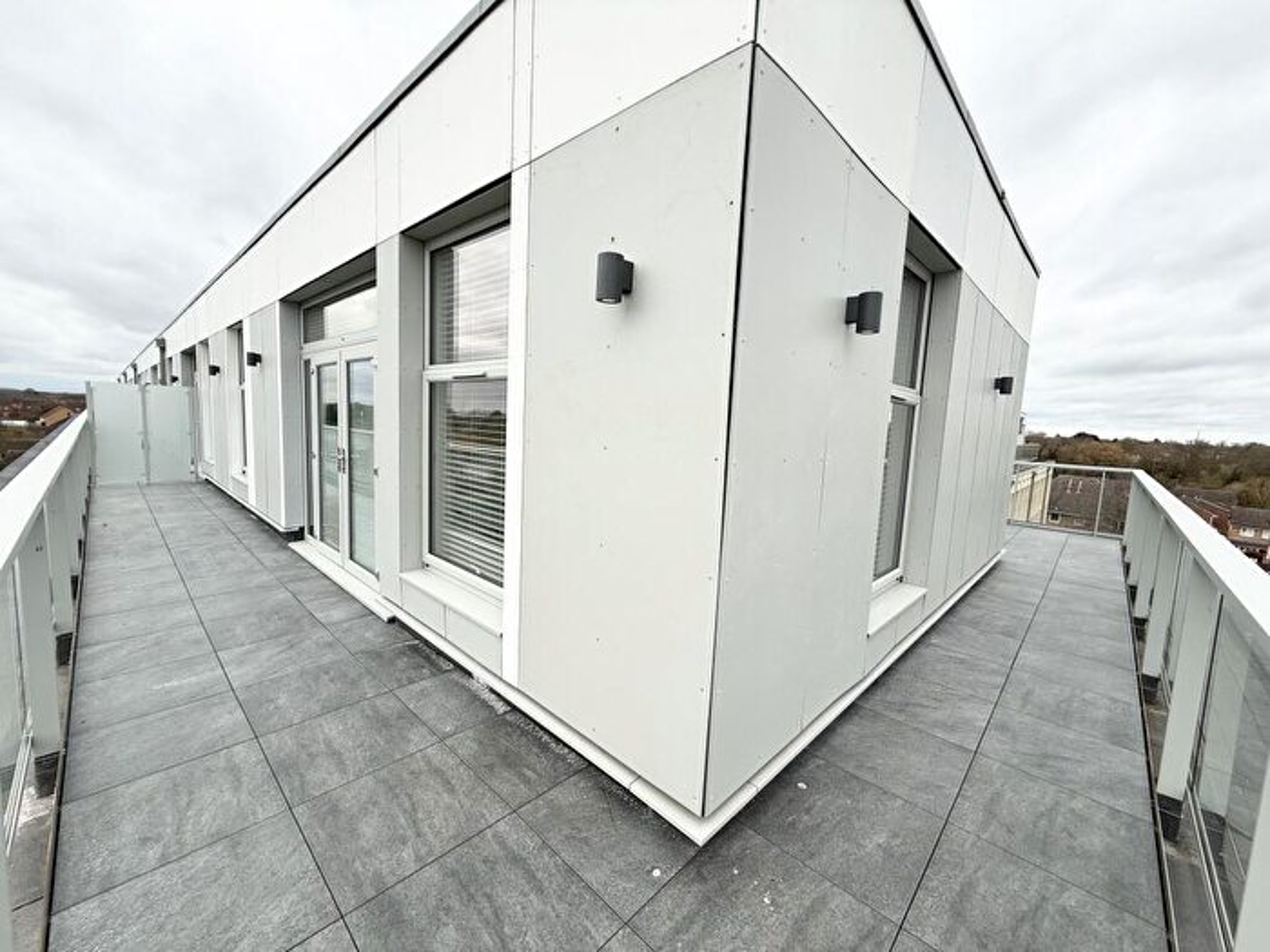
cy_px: 476
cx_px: 635
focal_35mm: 14
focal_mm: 2.22
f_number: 2.2
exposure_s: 1/1001
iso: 50
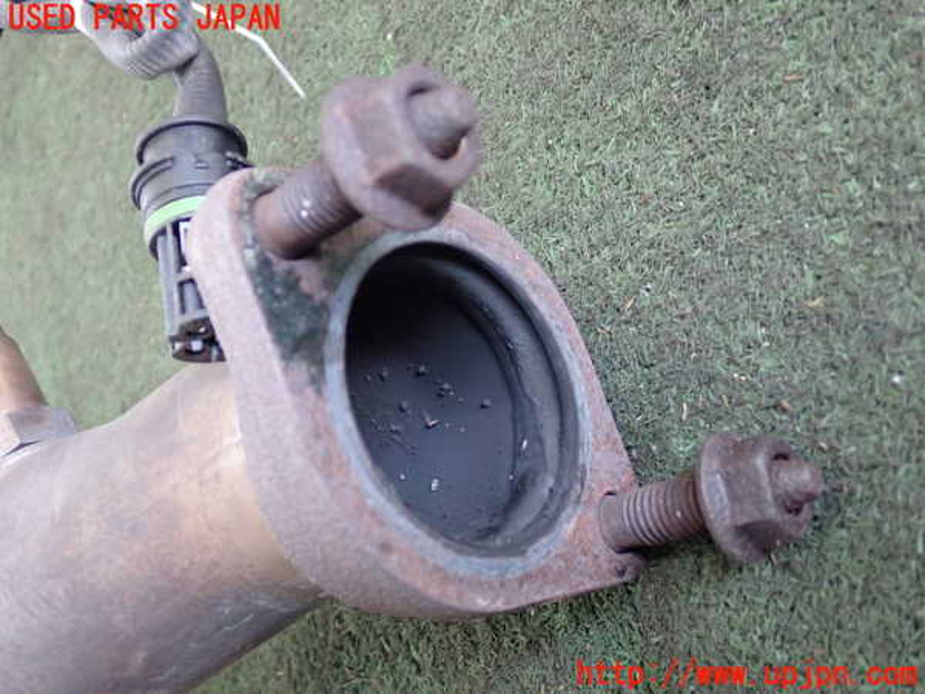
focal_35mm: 38
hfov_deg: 49.0
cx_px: 462
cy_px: 347
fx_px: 1015
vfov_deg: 37.7
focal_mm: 6.83
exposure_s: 1/40
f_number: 2.7
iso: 640
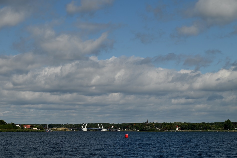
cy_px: 79
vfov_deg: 15.2
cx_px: 118
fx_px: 593
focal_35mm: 90
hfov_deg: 22.6
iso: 100
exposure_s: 1/640
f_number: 9
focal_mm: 90
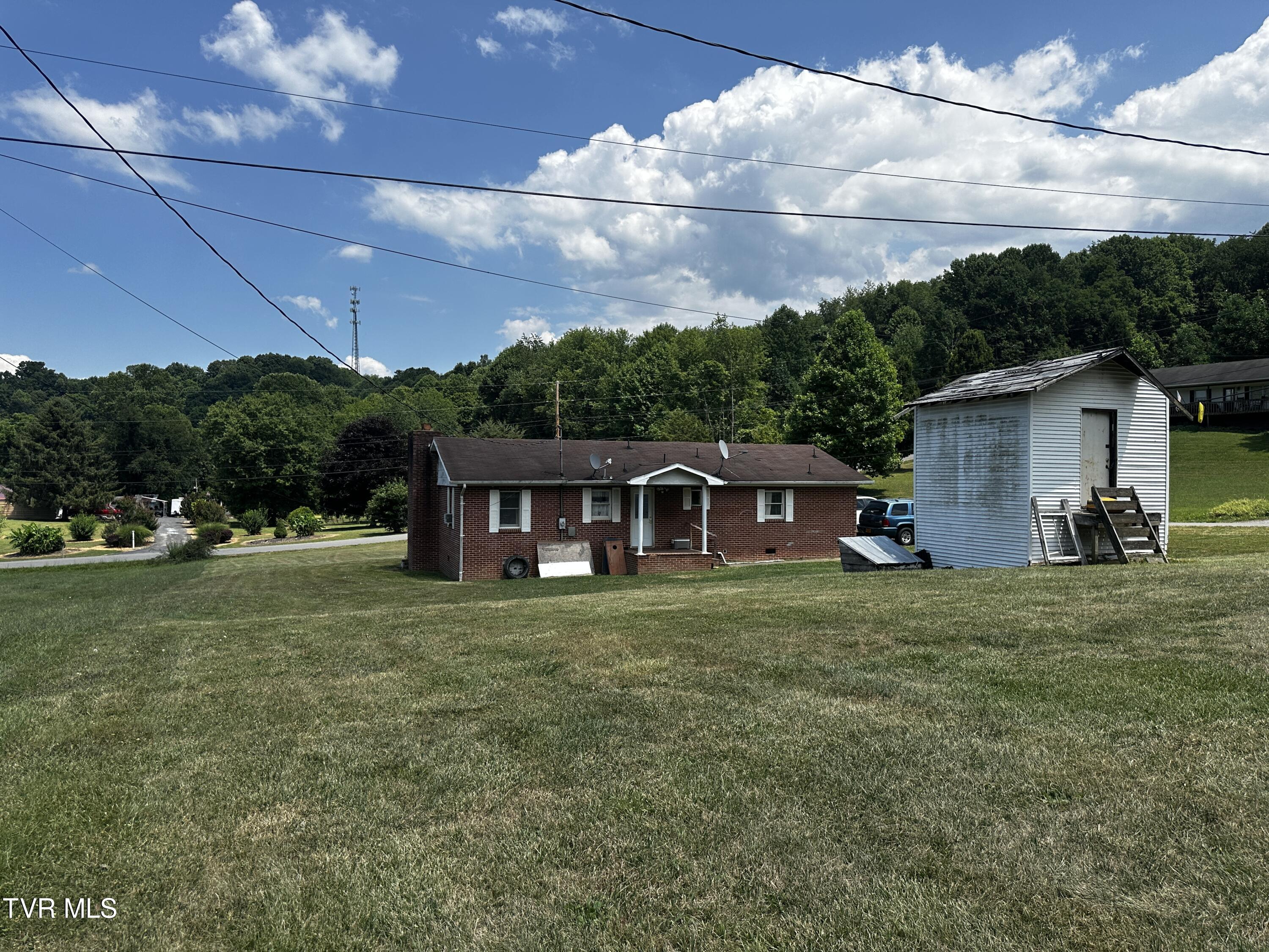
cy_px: 476
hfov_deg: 71.6
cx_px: 634
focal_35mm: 24
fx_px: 880
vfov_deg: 56.8
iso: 80
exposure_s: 1/5263
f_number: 1.78
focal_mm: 6.86
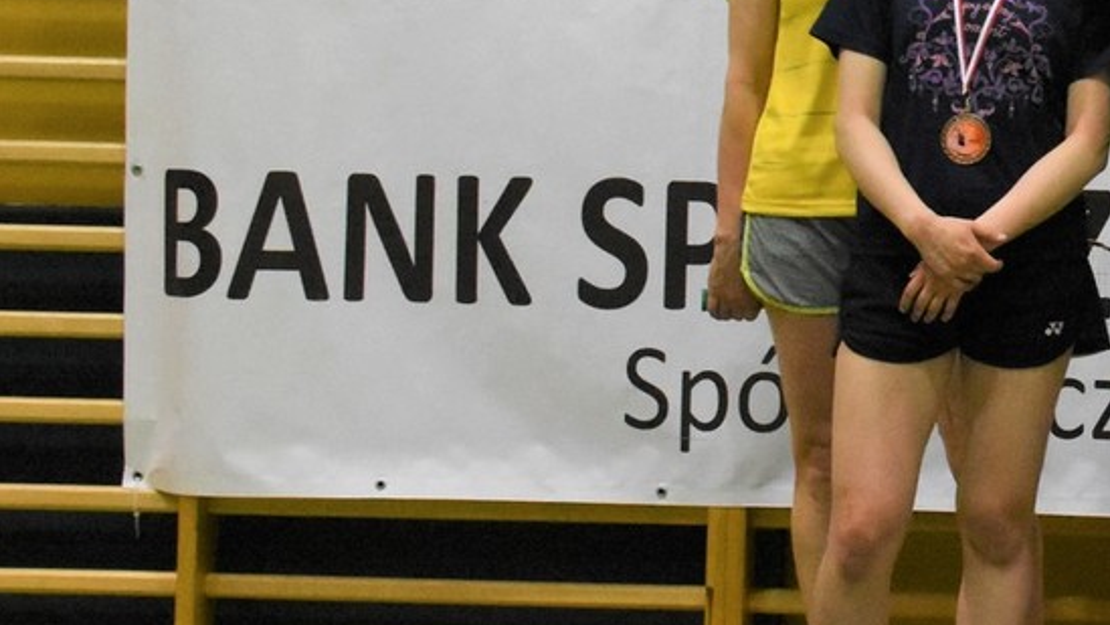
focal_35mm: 107
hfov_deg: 18.6
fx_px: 3136
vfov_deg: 11.3
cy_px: 42
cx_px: 1456
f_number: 7.1
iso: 6400
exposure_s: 1/200
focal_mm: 23
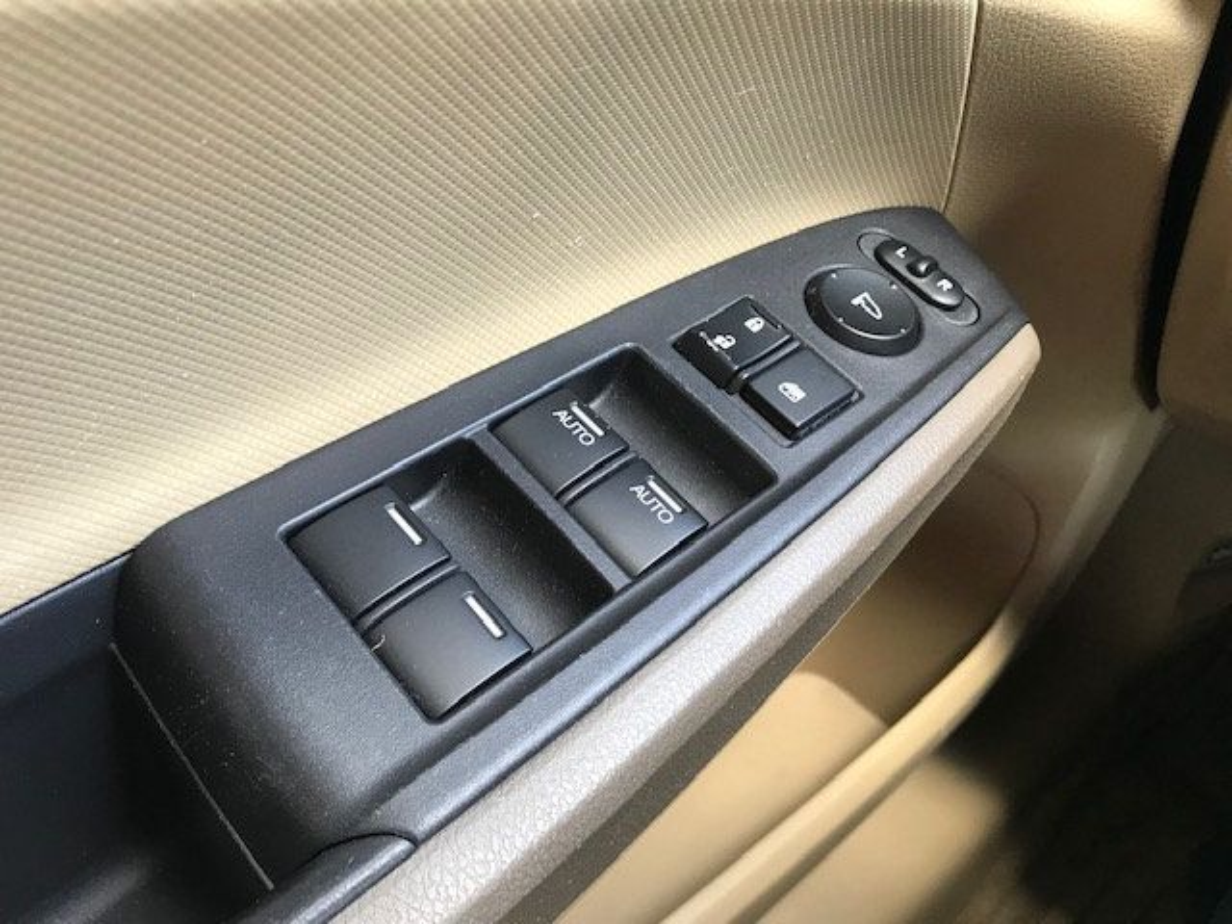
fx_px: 997
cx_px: 616
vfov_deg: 49.7
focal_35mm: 28
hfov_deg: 63.4
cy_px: 462
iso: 32
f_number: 1.8
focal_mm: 3.99
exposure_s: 1/24
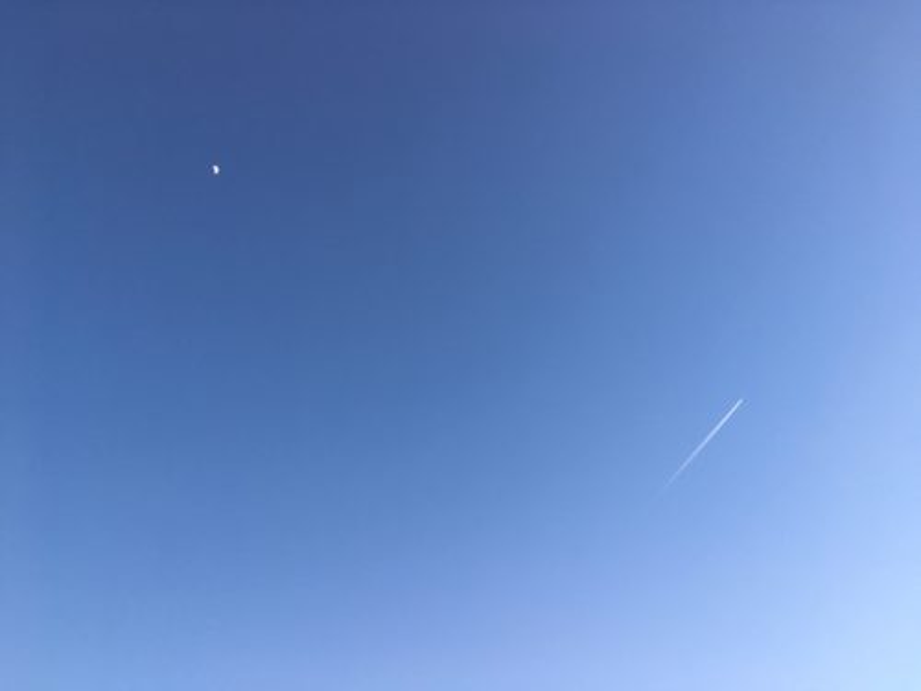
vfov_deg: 48.2
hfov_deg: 61.7
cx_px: 460
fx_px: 772
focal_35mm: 29
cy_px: 346
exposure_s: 1/225
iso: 25
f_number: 2.2
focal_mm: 4.15
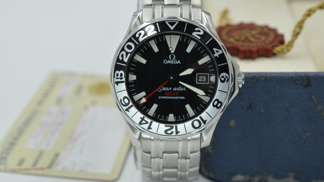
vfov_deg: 19.1
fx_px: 541
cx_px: 162
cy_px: 80
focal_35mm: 63
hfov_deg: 33.3
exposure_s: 1/50
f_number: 8
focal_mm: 40
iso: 125
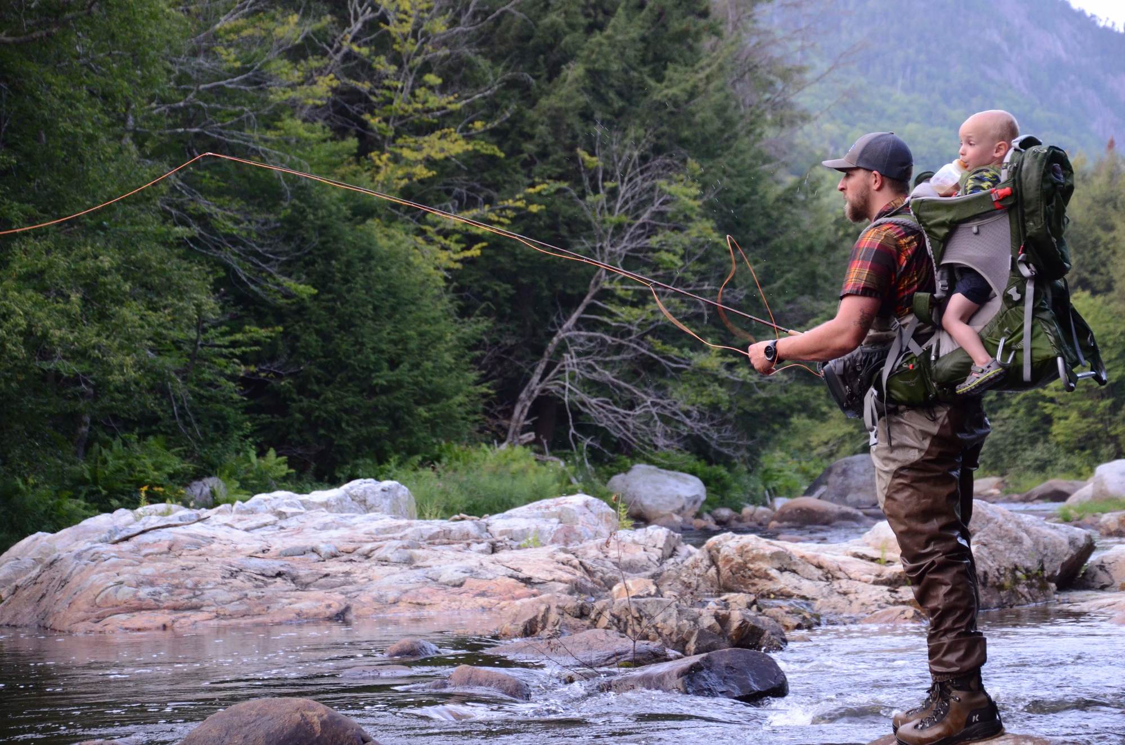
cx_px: 562
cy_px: 372
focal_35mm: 87
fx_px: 2713
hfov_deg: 23.4
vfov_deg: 15.6
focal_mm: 58
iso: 1600
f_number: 5
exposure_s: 1/200
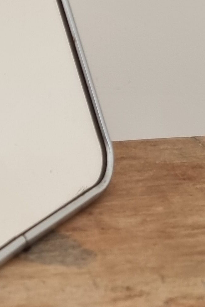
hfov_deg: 13.1
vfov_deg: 19.9
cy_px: 38
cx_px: -55
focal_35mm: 101
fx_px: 863
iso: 100
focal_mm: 6.7
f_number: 1.8
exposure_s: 1/100
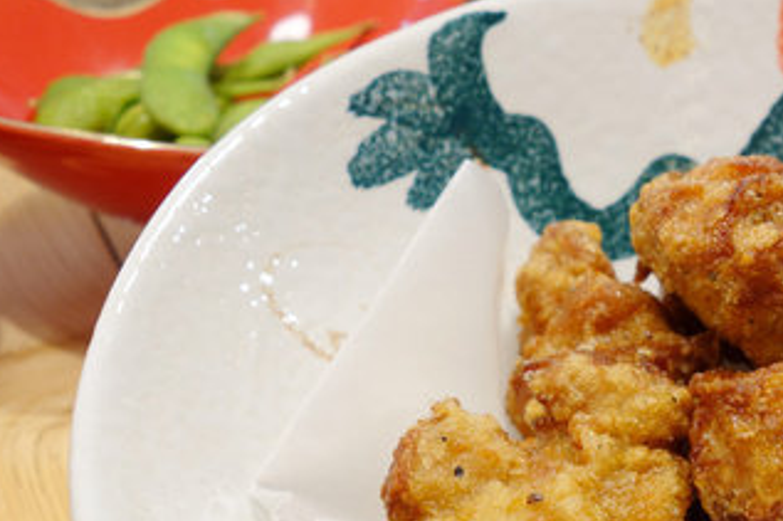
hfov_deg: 36.3
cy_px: 410
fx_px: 1152
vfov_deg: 25.1
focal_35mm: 53
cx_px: 625
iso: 125
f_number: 3.5
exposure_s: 1/6
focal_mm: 10.4
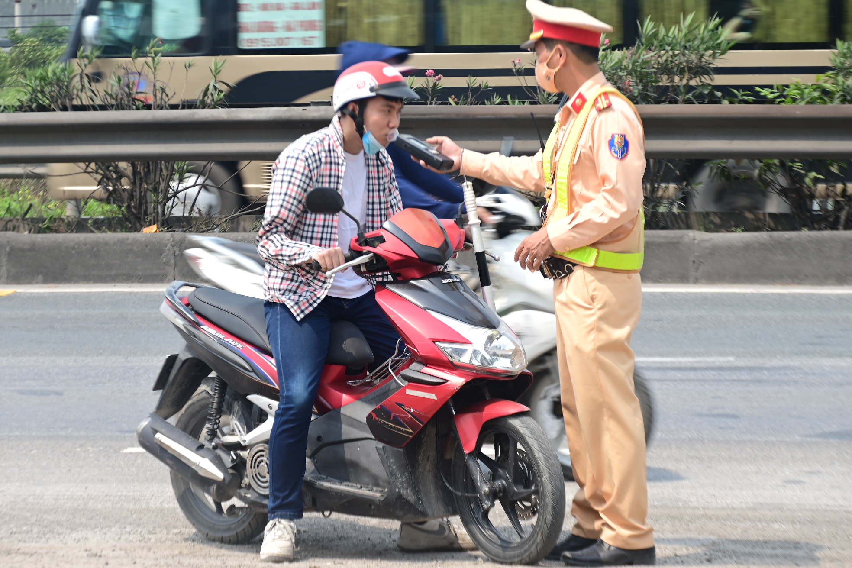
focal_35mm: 157
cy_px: 284
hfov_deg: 13.1
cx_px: 426
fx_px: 3715
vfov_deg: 8.7
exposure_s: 1/200
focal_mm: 105
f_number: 5.6
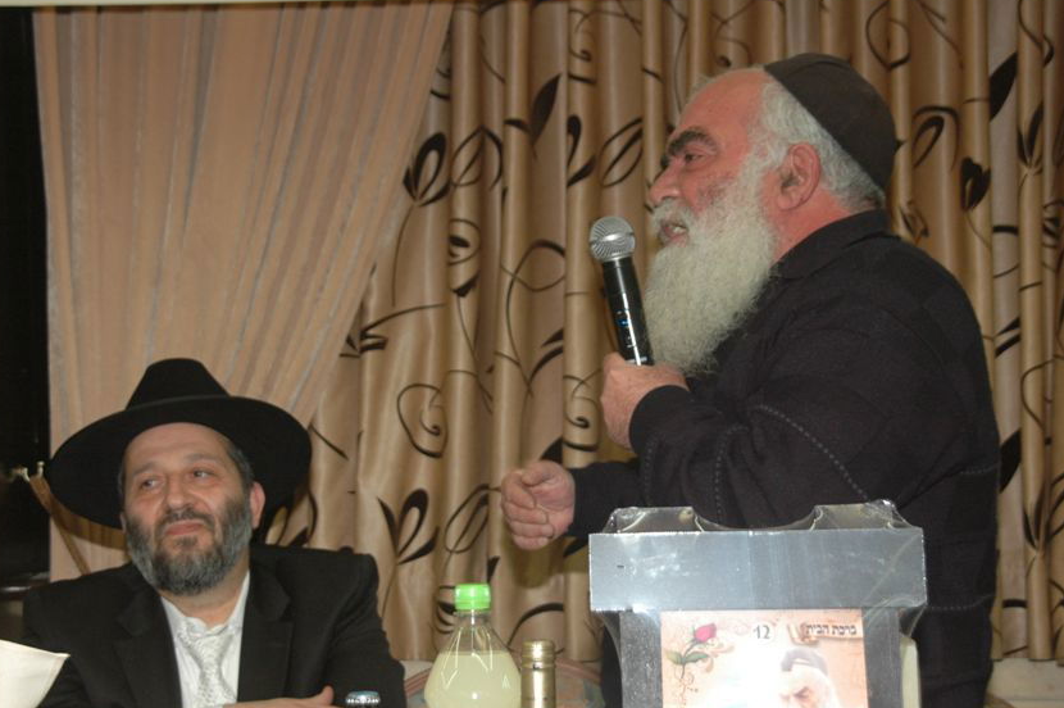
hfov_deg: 27.3
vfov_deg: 18.4
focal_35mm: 74
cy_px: 376
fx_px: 2185
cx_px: 460
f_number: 4.8
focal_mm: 40
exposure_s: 1/60
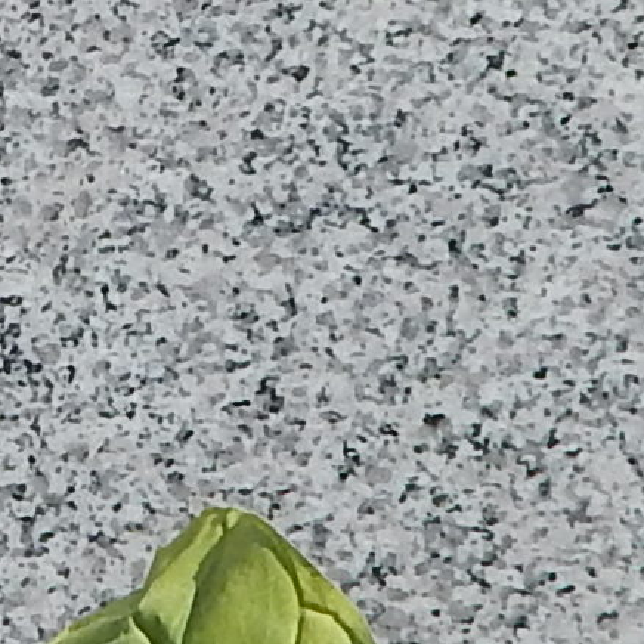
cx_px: -533
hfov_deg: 7.9
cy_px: -143
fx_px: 4525
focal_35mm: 215
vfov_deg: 8.1
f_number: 6
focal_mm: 4
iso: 125
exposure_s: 1/800
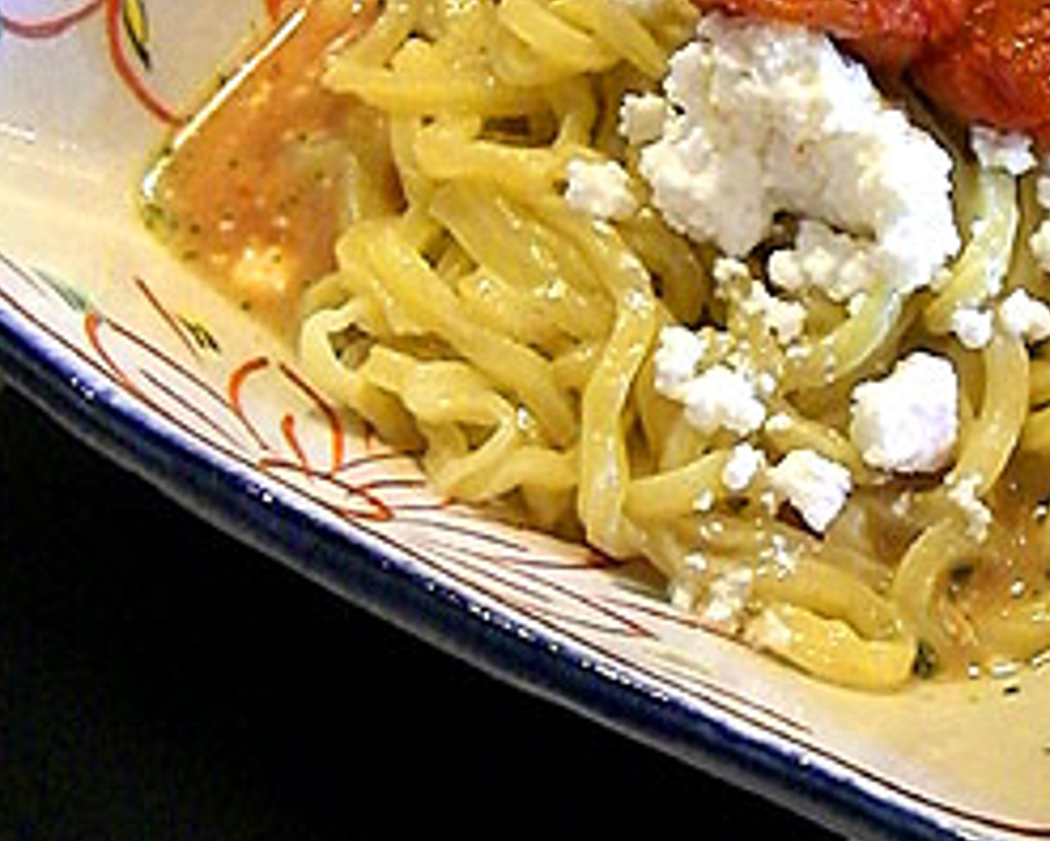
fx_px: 2333
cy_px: 125
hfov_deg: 25.1
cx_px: 799
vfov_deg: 20.1
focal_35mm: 75
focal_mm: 6.2
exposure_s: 1/50
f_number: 2.7
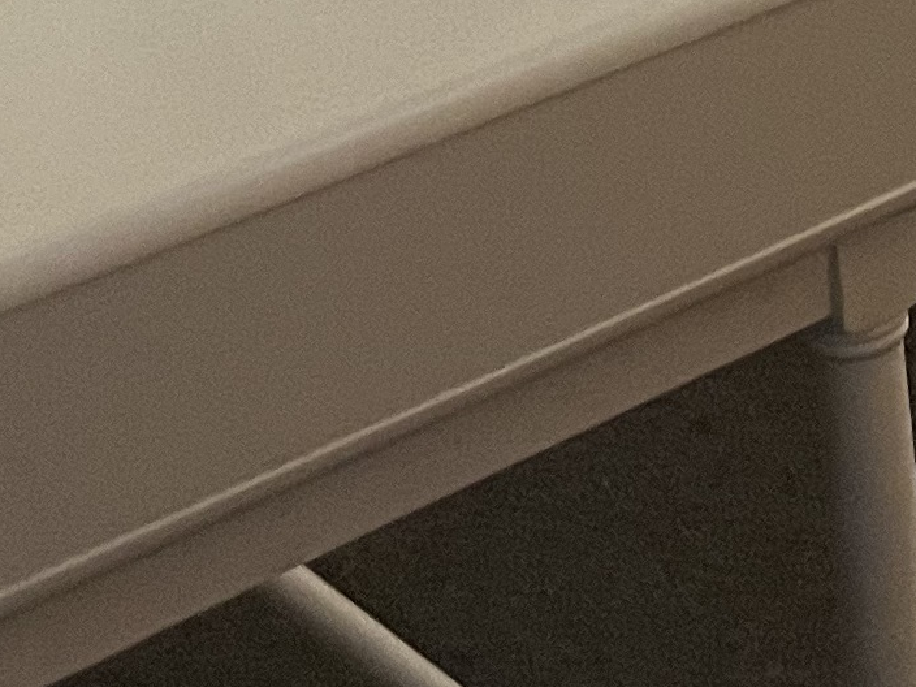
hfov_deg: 12.7
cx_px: 1263
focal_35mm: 149
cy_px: -1016
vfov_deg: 8.9
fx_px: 3943
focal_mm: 4.2
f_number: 1.6
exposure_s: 1/60
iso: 250
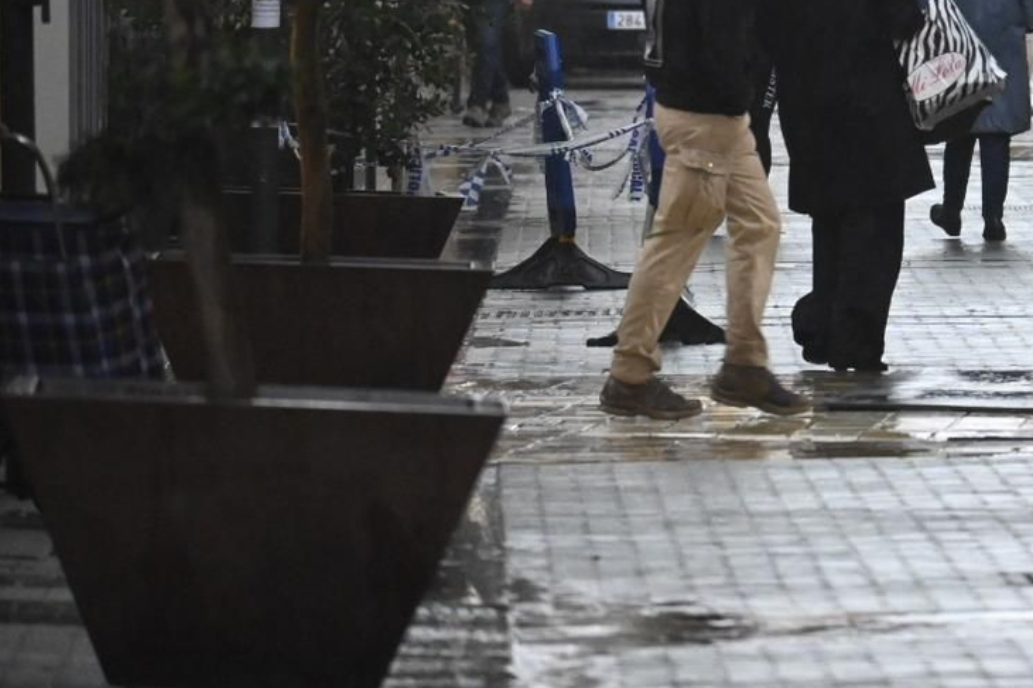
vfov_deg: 1.7
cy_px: -23
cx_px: 1084
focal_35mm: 821
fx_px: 23551
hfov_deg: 2.5
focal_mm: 250
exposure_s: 1/320
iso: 5000
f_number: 6.3
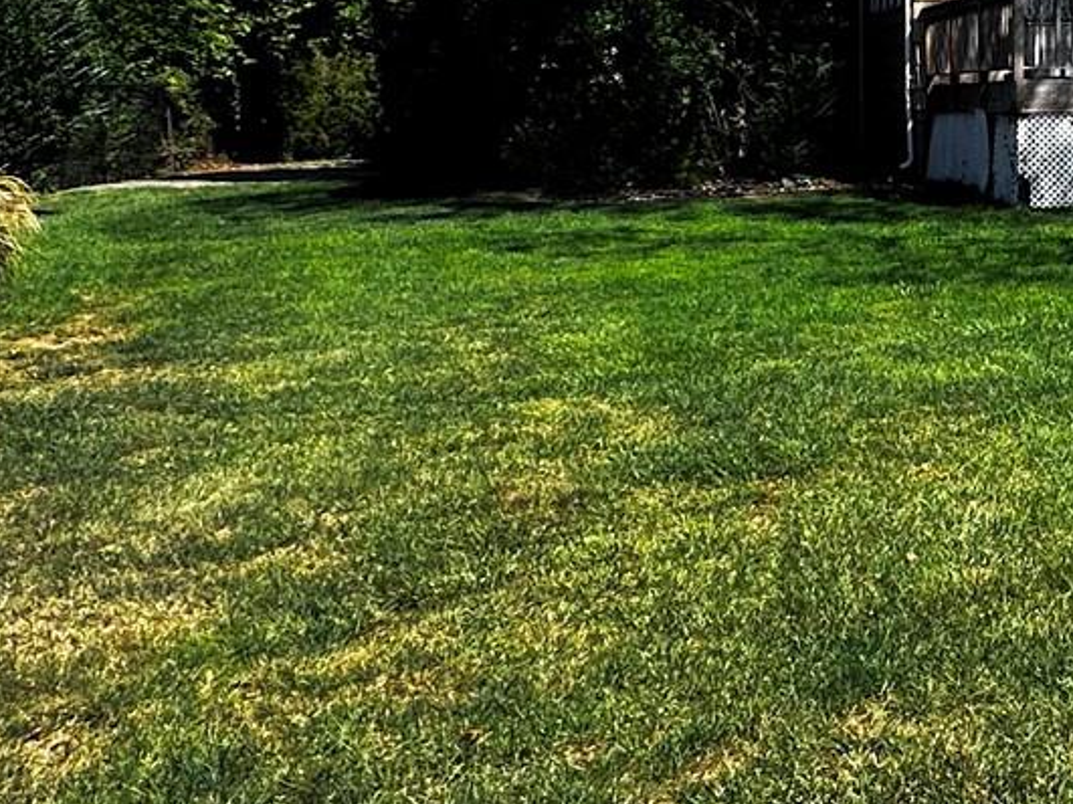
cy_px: 69
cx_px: 1511
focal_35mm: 54
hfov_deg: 27.4
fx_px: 1673
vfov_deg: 26.1
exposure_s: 1/842
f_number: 2.2
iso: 40
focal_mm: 2.22
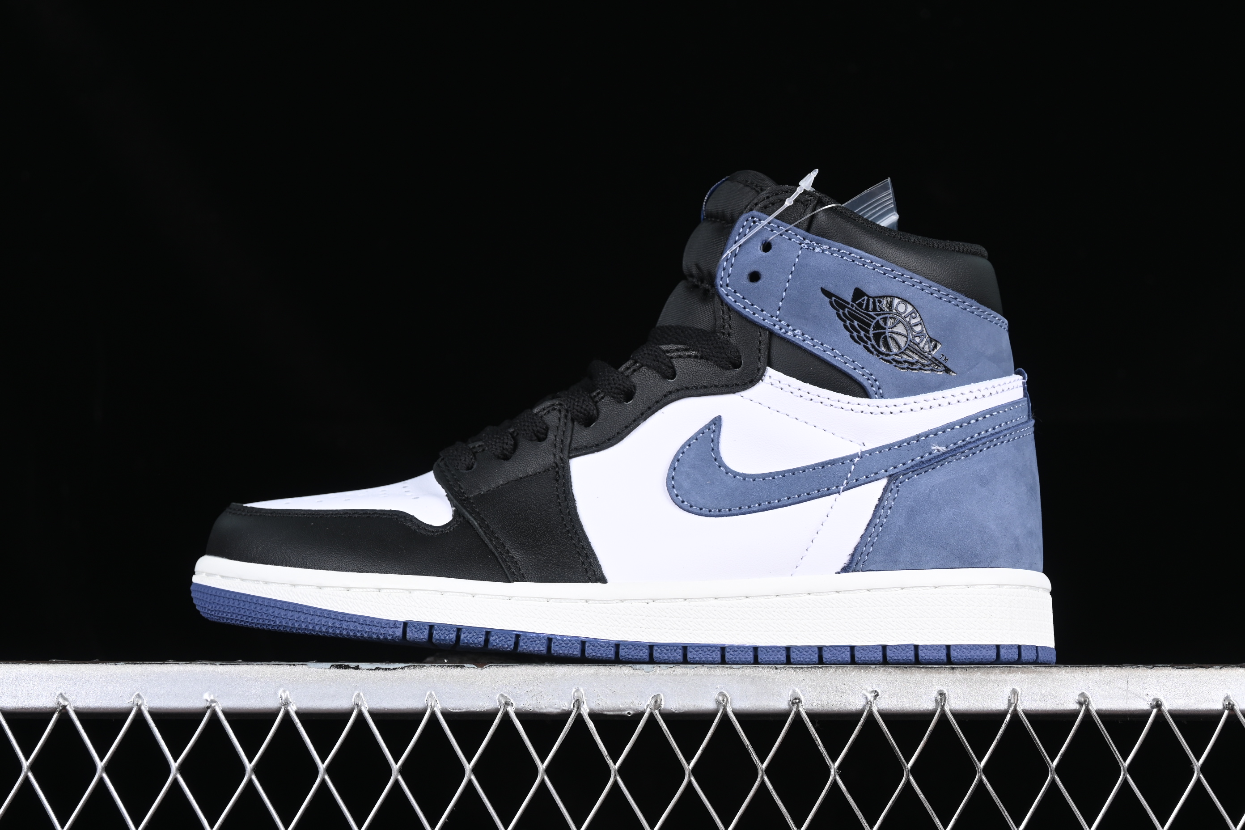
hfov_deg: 27.0
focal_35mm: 75
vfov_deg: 18.2
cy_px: 415
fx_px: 2594
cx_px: 622
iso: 160
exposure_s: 1/60
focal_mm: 50
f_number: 7.1
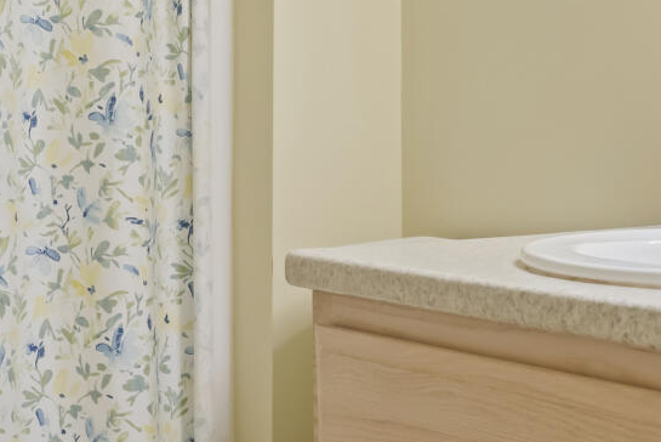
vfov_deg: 15.5
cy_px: 111
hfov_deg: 22.6
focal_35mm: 88
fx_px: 1617
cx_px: 580
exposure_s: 1/30
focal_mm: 16
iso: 800
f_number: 8
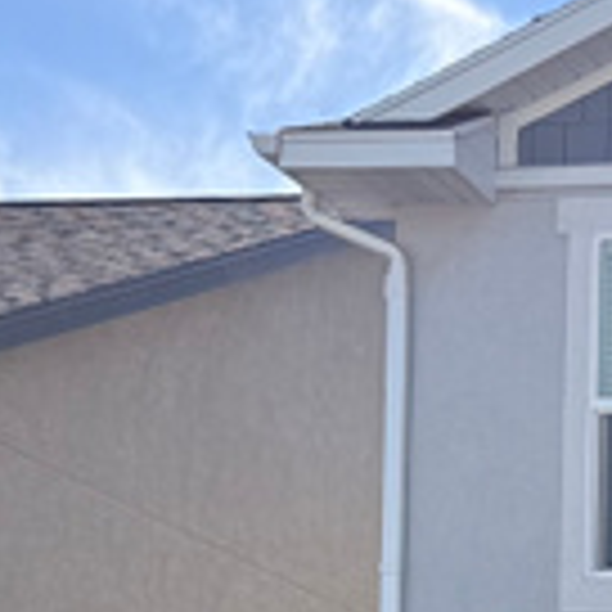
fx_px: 3200
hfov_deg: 9.1
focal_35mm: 160
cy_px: 1066
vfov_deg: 10.3
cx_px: 1750
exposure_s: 1/4167
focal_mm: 6.76
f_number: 1.78
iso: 80
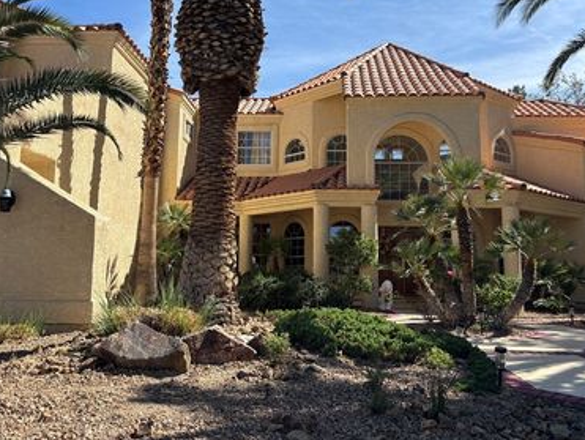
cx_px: 312
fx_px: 592
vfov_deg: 40.6
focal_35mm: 35
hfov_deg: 52.5
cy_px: 182
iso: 50
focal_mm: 5.96
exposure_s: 1/2513
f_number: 1.6
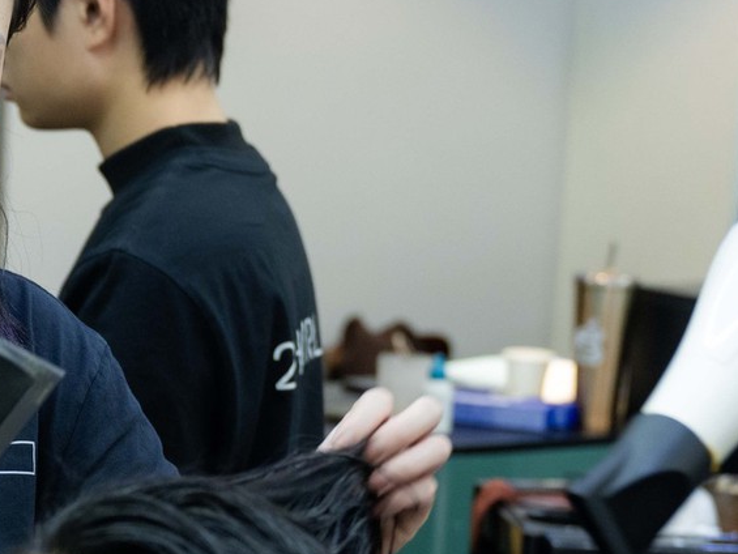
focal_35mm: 126
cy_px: 520
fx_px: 2687
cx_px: 221
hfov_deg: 15.6
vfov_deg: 11.7
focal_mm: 37
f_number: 2.8
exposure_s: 1/200
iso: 1000
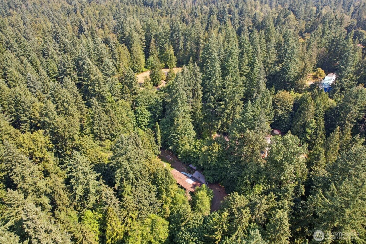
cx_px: 183
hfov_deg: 78.6
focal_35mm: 22
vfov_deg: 57.2
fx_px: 224
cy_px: 122
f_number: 2.8
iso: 100
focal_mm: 8.38
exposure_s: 1/500
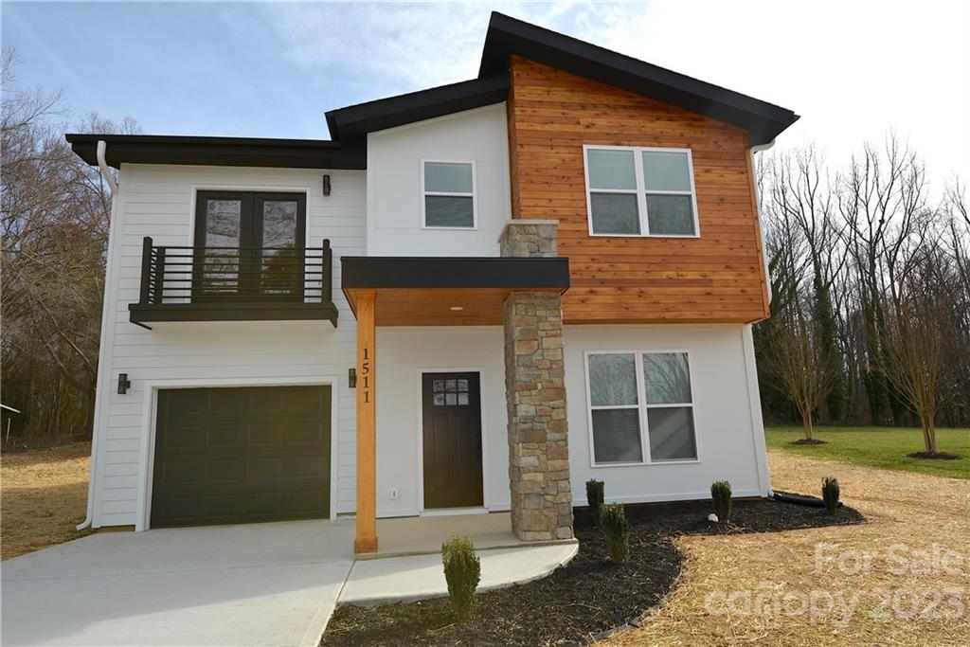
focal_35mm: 21
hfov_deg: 81.2
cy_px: 324
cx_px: 485
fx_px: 566
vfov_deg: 59.5
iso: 100
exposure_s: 1/200
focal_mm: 14
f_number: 9
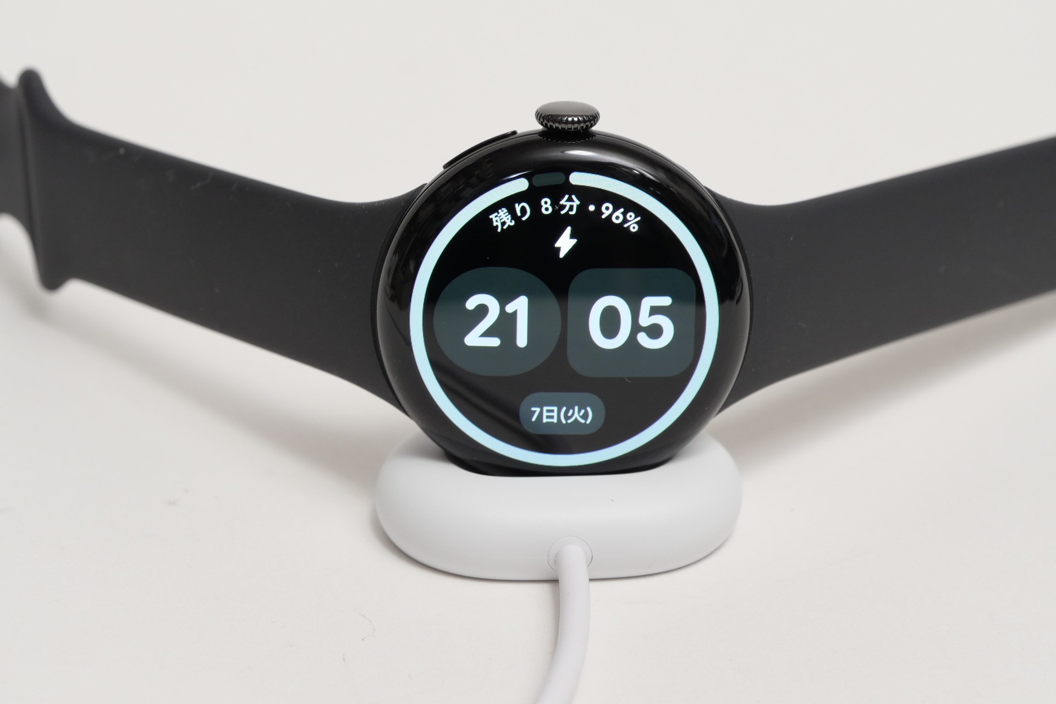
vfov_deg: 11.1
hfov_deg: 16.5
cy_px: 352
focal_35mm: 124
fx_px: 3637
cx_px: 528
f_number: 7.1
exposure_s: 1/30
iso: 400
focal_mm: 60
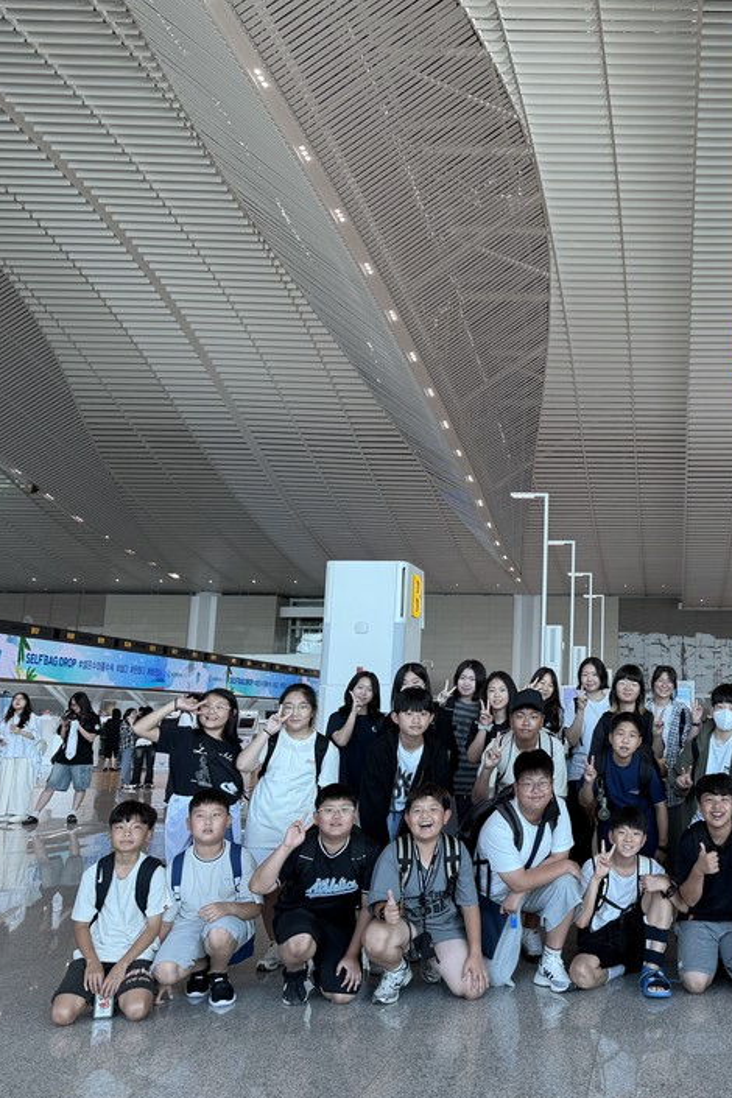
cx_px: 673
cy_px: 547
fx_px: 1037
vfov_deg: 55.8
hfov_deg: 36.2
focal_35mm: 34
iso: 64
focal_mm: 6.76
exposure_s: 1/148
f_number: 1.78
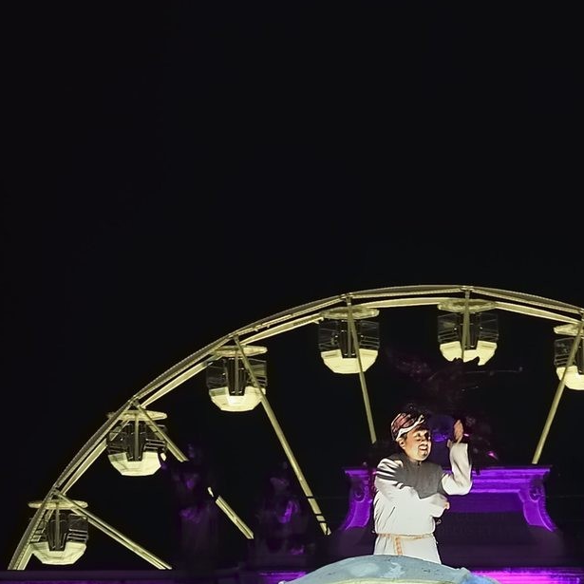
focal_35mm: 232
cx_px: 300
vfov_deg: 7.3
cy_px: 1056
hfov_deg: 7.5
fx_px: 4428
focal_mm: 70
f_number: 6.3
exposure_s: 1/25
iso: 1600
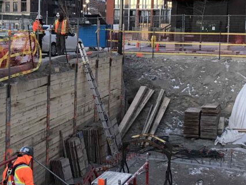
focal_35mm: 67
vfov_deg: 21.9
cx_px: 83
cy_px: 70
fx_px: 476
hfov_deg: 28.8
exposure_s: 1/17
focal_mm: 3.99
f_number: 1.8
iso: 40
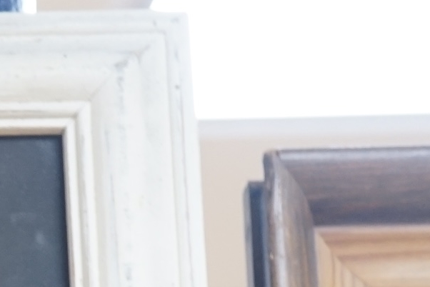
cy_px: 762
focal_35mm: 222
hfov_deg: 8.8
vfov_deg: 5.9
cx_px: -422
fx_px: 2653
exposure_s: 1/60
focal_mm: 39
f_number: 4
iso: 1000
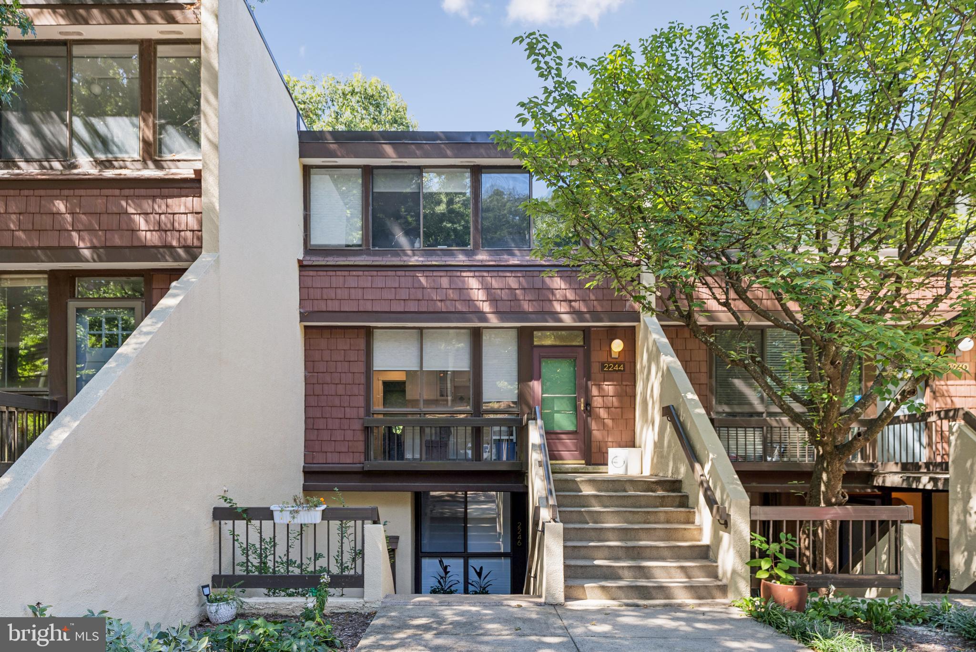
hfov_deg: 78.6
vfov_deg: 57.3
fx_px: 597
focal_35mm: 22
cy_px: 326
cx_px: 488
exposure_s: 1/60
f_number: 4
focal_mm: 22
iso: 80
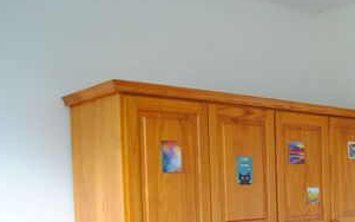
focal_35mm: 55
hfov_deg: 35.7
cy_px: 222
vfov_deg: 22.6
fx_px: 532
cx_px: 285
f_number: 3.5
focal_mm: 18
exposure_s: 1/80
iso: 1600
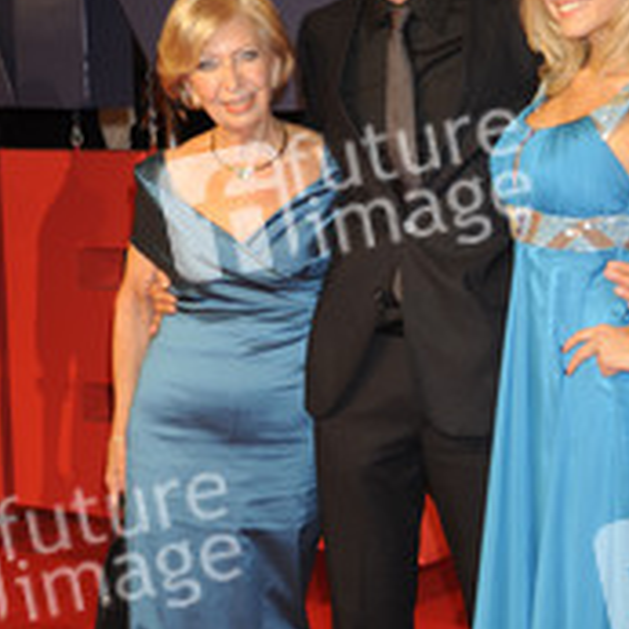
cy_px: 378
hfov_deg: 17.7
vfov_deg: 17.7
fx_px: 2015
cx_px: 451
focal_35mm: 98
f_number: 4.5
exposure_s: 1/160
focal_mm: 50
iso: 800
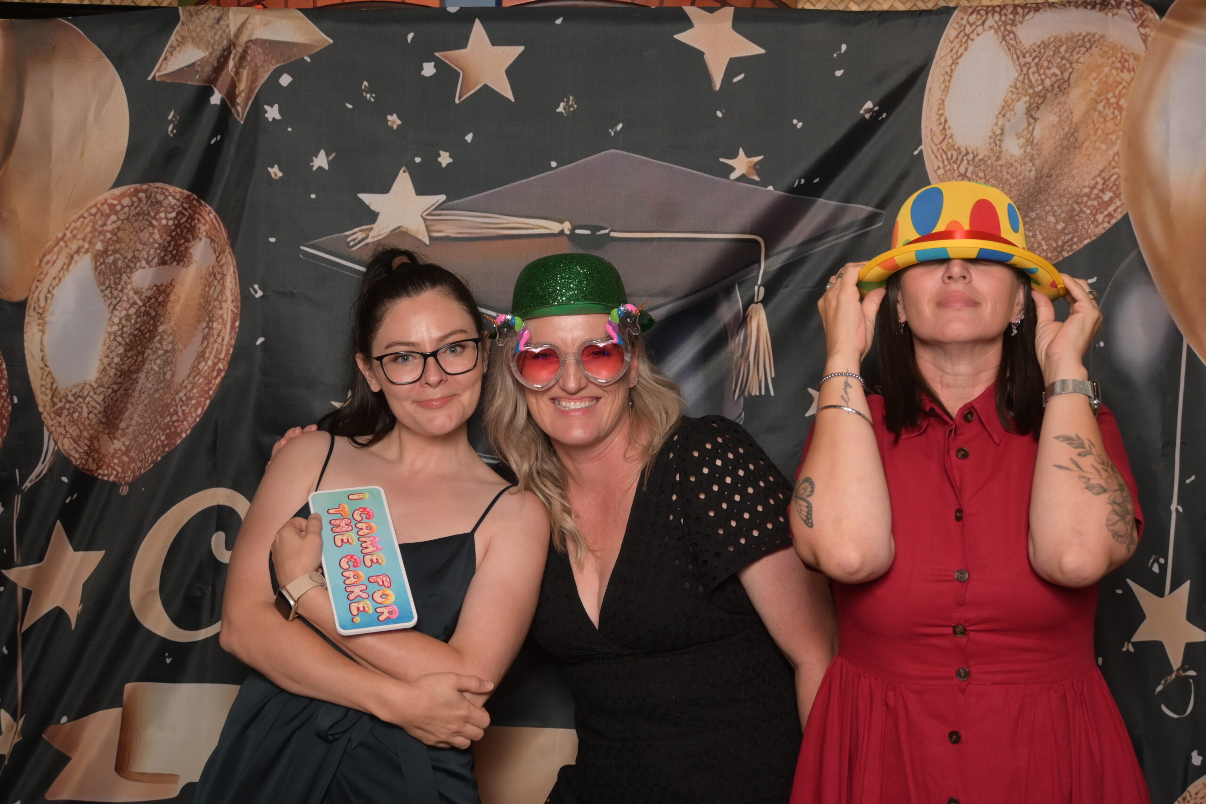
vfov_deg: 29.4
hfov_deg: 43.0
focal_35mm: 46
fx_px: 1533
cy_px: 402
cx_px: 603
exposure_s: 1/60
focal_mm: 30.5
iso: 250
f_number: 4.8
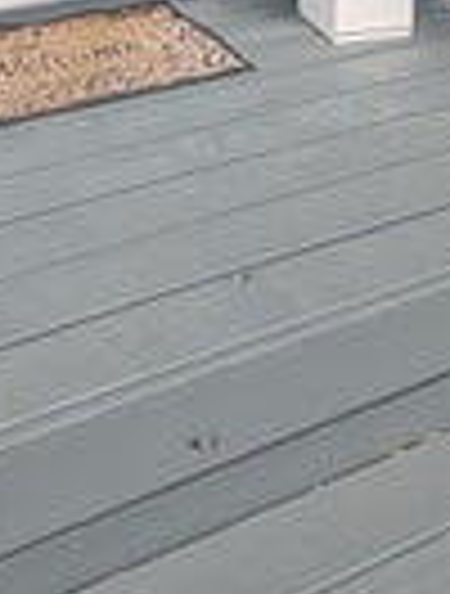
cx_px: 198
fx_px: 999
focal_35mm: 58
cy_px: -230
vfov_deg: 26.6
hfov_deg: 25.4
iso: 45
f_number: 1.7
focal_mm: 2.02
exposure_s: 1/1949
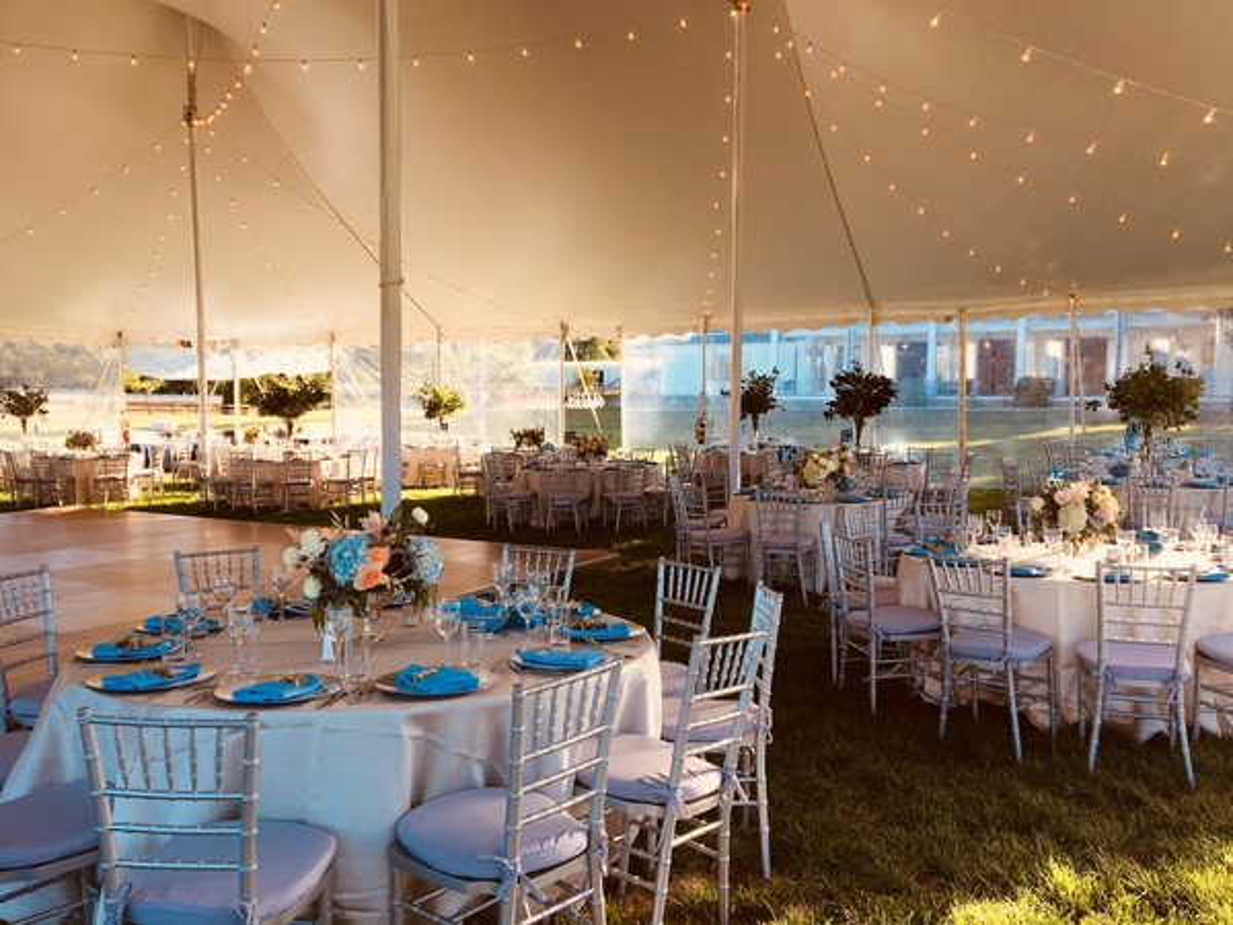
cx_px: 616
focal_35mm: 29
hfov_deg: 61.7
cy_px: 462
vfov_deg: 48.2
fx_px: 1033
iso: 25
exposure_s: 1/252
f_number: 2.2
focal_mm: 4.15
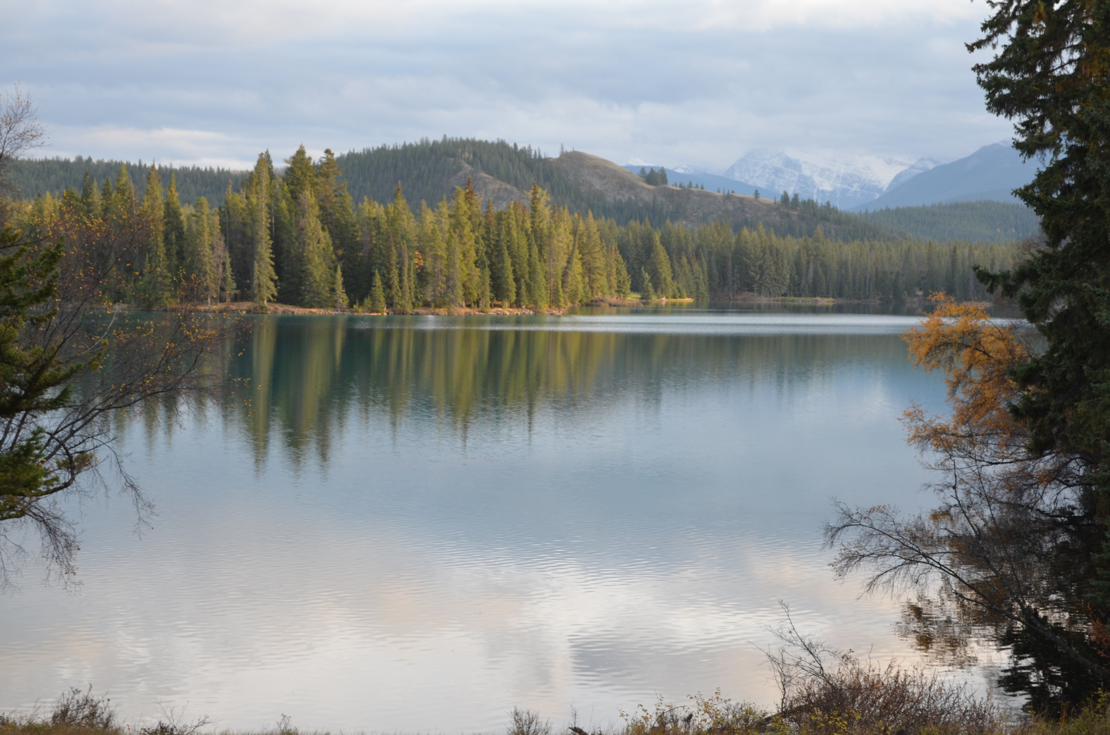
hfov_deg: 32.0
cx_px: 555
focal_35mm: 63
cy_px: 368
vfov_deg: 21.5
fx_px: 1939
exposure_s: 1/125
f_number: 5.6
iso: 400
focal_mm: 42
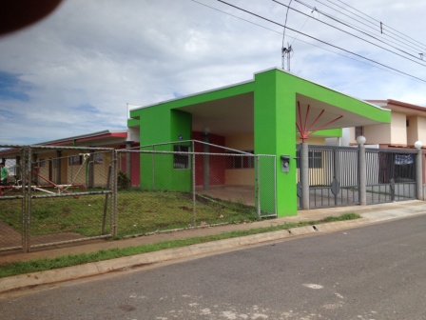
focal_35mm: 35
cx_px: 213
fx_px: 431
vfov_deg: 40.7
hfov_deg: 52.6
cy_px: 160
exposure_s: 1/986
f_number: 2.4
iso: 64
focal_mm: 4.28
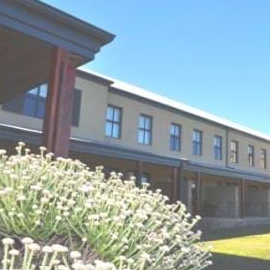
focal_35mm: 38
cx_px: 189
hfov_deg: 43.0
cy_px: 143
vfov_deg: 43.8
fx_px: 335
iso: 200
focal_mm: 18
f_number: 11
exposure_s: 1/200
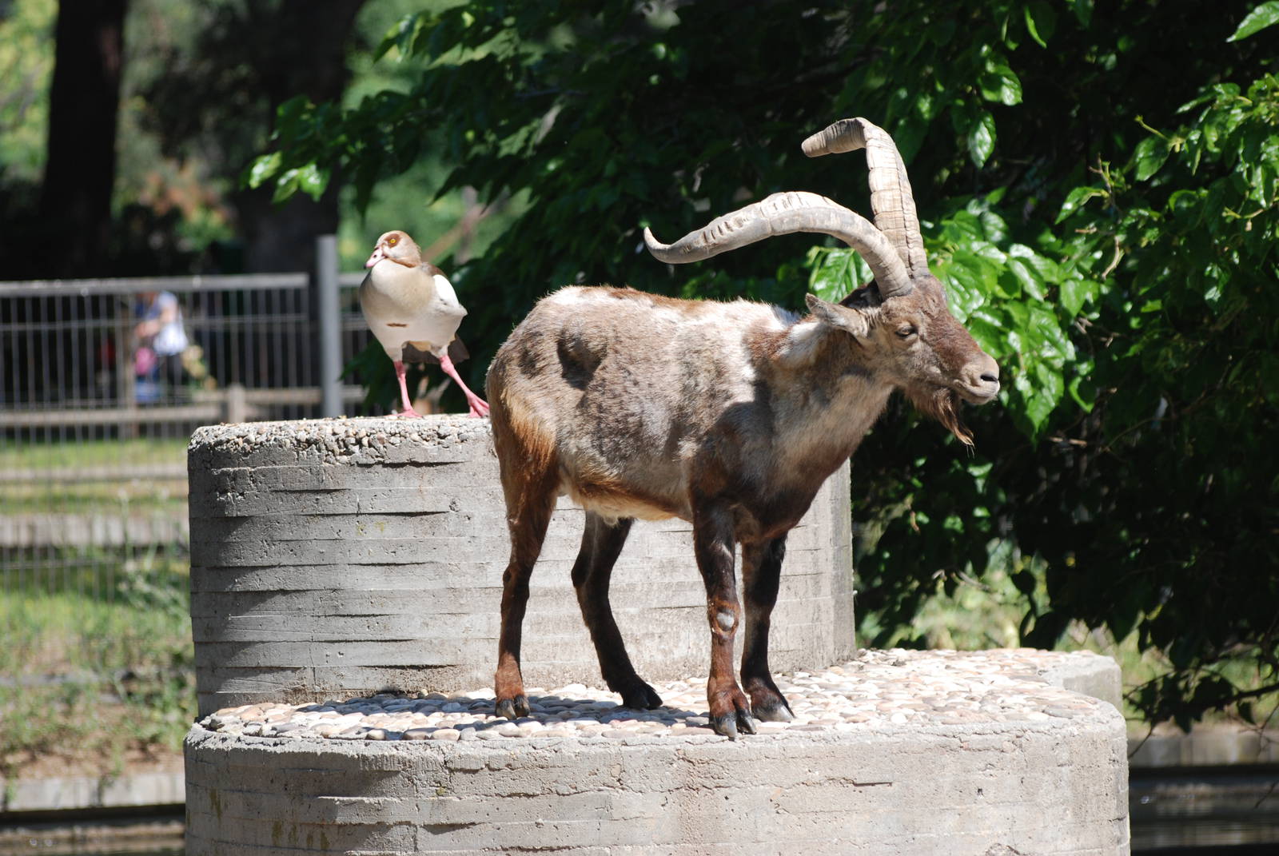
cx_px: 640
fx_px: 9070
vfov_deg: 5.4
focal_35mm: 255
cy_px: 428
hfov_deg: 8.1
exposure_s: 1/640
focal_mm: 170
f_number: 4.8
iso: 200
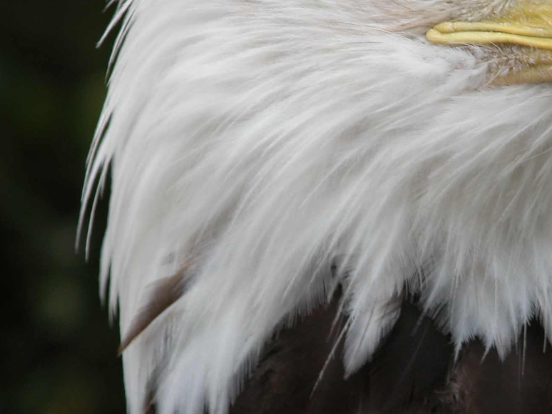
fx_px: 8659
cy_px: 204
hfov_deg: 3.6
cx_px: 459
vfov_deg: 2.7
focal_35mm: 543
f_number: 4.7
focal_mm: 71.2
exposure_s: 1/60
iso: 100
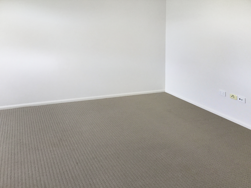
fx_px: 225
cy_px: 94
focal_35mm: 31
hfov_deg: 58.4
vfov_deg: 45.4
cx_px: 126
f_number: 2.4
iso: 50
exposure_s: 1/33
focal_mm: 3.3
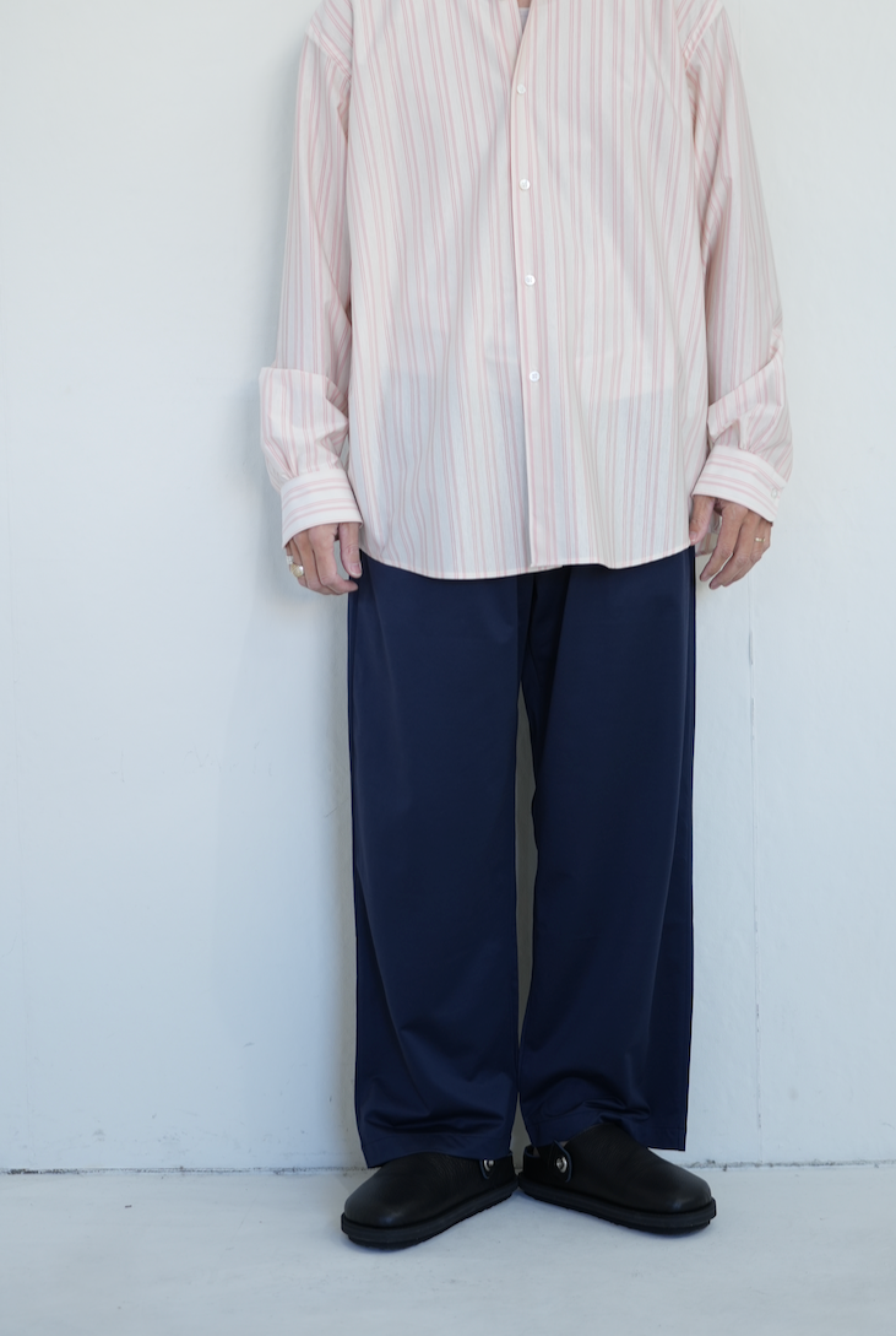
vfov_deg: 30.0
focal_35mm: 67
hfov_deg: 20.4
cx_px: 524
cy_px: 607
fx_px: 2489
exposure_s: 1/60
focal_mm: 57
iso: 320
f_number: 4
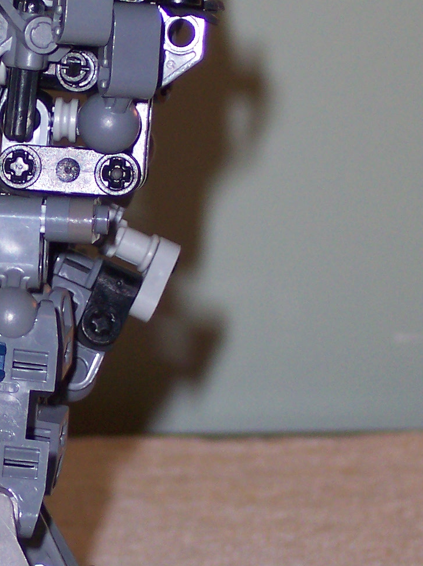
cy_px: 244
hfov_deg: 5.5
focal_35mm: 269
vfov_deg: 7.4
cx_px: -44
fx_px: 4390
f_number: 4.8
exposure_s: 1/60
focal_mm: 21.3
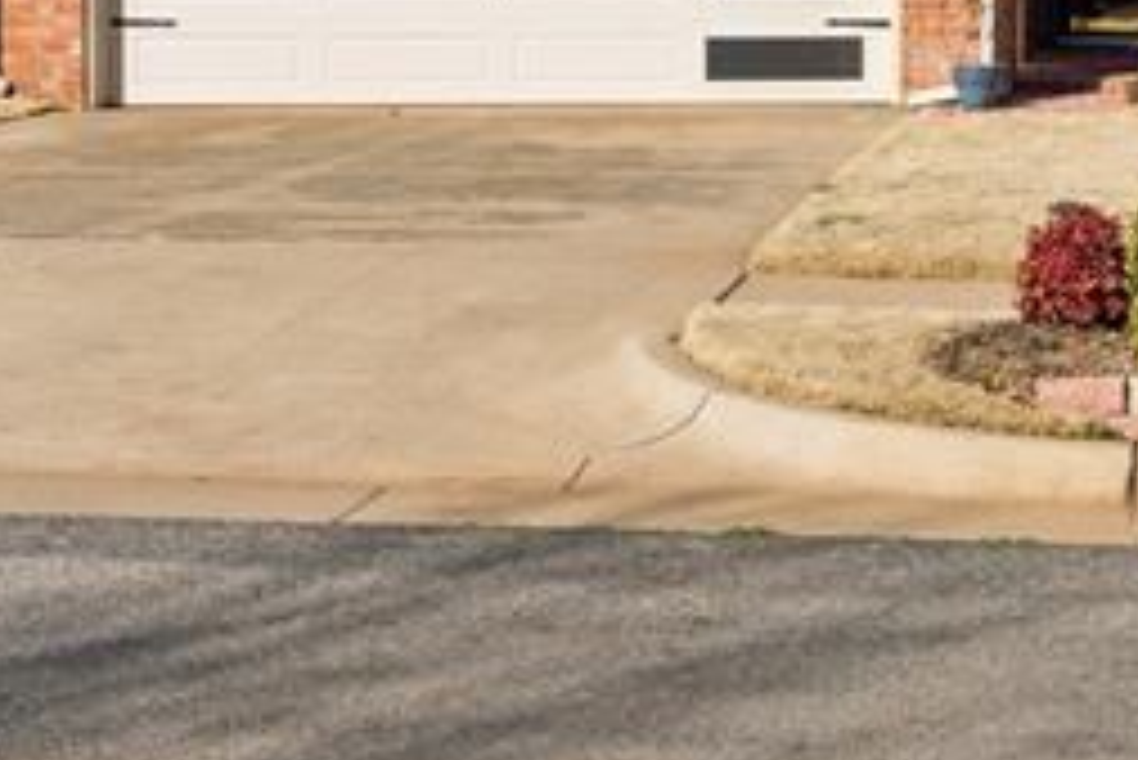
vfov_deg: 13.8
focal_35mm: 97
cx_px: 1266
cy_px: -112
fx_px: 3068
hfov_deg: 20.0
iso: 200
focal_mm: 24
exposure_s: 1/800
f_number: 10
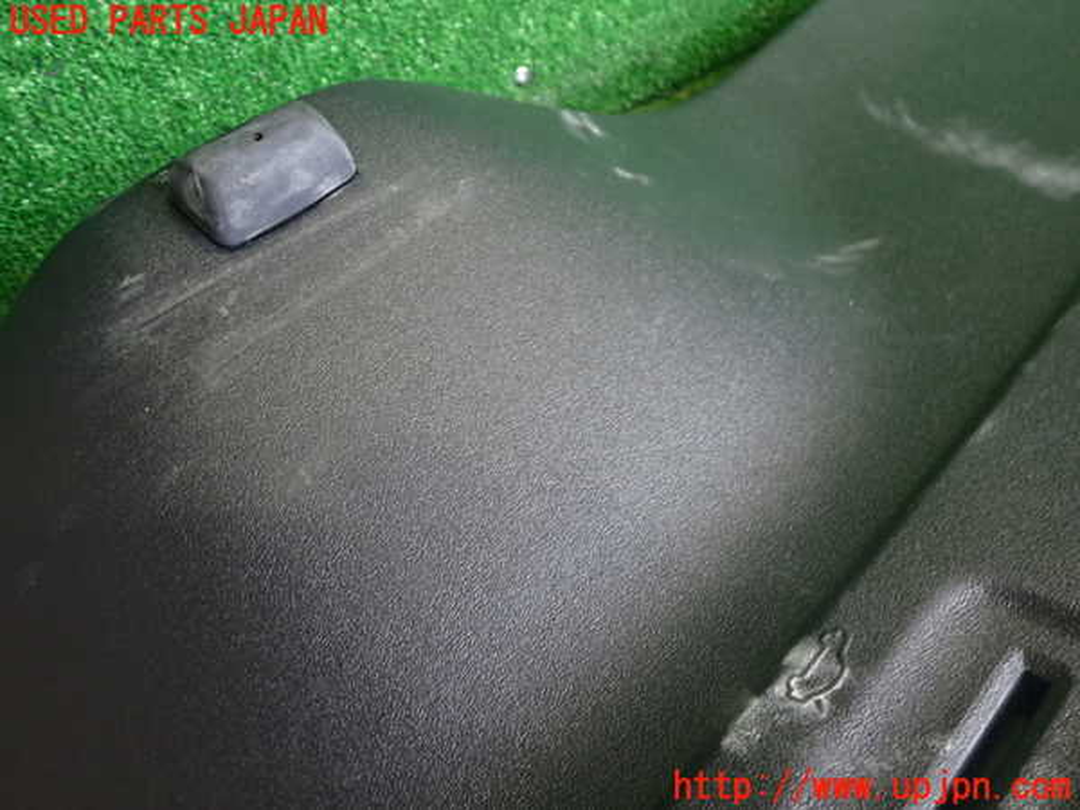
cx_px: 540
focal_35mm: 30
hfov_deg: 60.0
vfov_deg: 46.8
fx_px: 936
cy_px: 405
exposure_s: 1/60
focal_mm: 5.4
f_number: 2.3
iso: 320
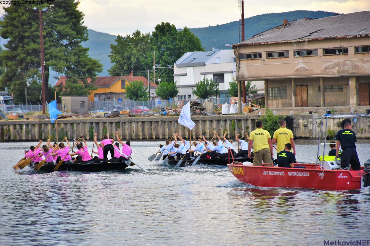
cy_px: 123
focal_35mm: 210
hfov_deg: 9.8
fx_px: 2158
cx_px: 185
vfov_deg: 6.5
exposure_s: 1/500
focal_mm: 140
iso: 360
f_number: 5.6
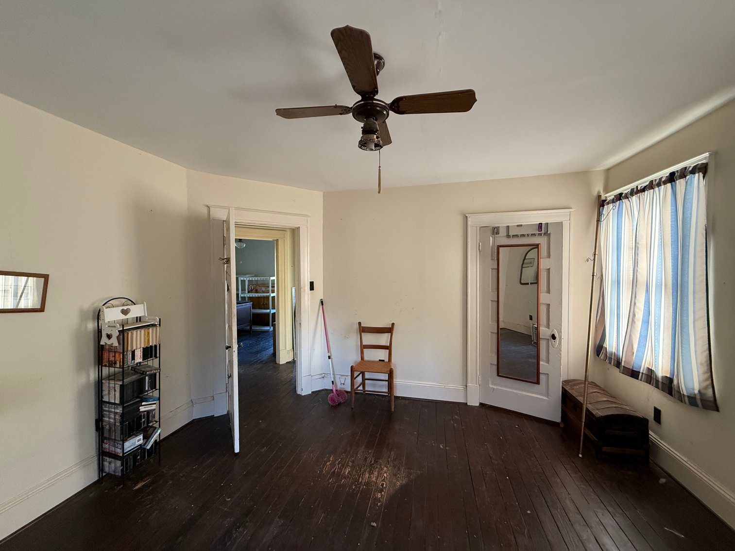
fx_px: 297
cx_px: 368
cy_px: 276
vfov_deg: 85.7
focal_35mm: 14
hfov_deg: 102.1
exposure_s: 1/95
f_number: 2.2
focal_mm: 2.22
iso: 320
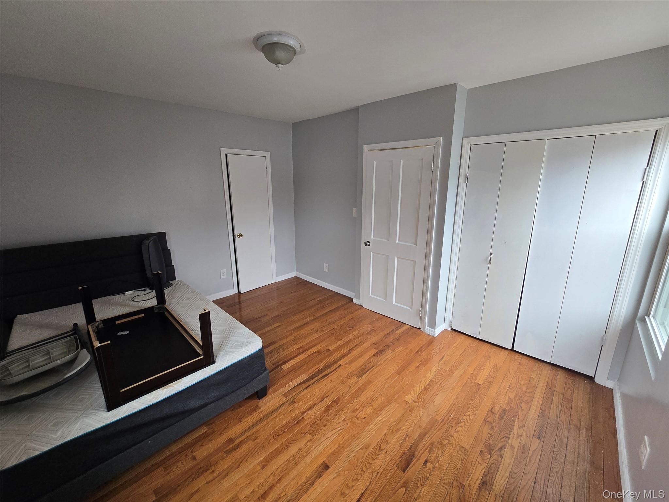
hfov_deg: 106.2
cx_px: 334
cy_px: 251
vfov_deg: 89.9
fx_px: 251
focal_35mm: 13
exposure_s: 1/60
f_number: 2.2
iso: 100
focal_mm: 2.2
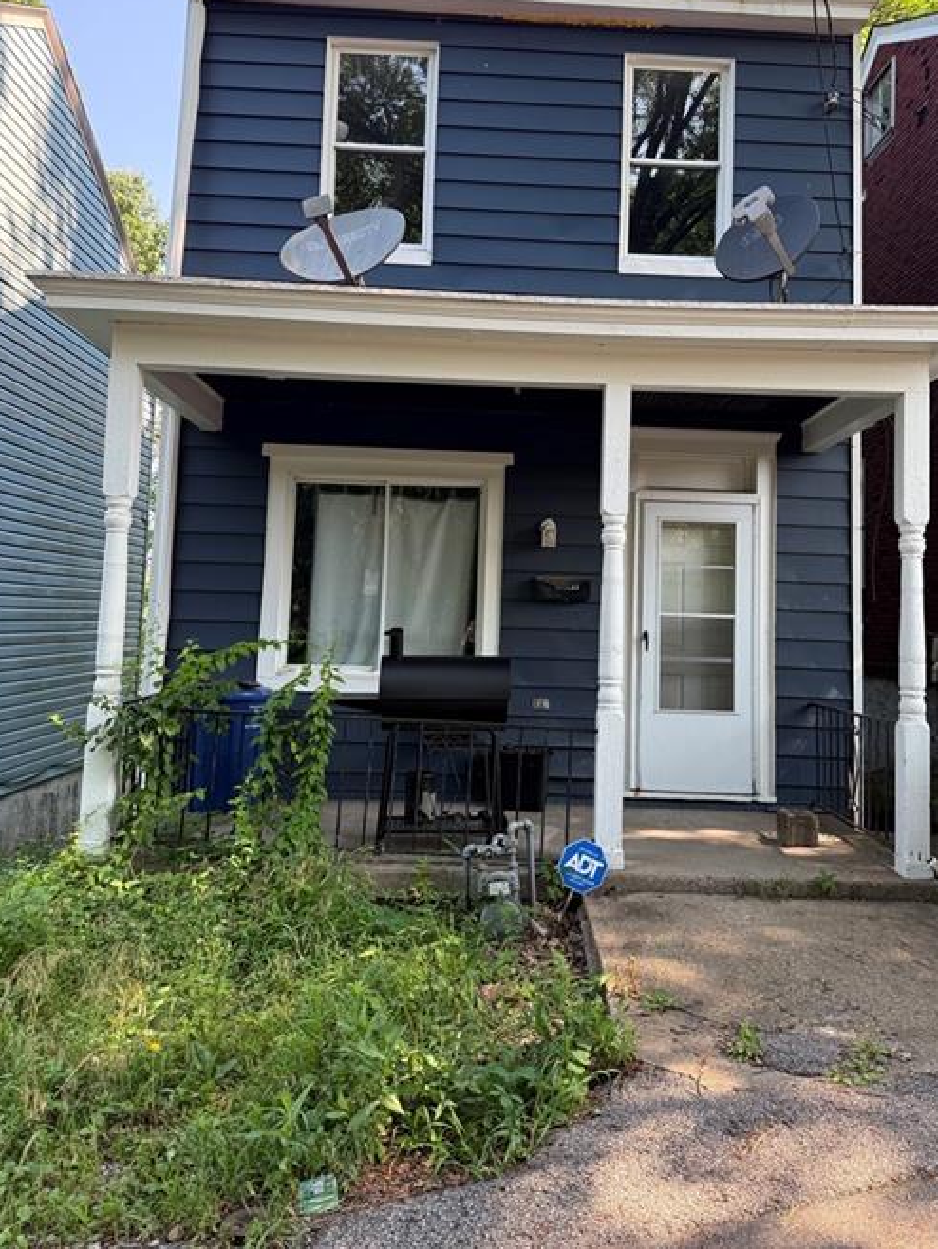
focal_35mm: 28
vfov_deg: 63.1
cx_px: 534
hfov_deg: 49.6
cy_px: 524
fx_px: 1011
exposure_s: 1/387
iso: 100
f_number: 1.78
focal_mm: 6.76
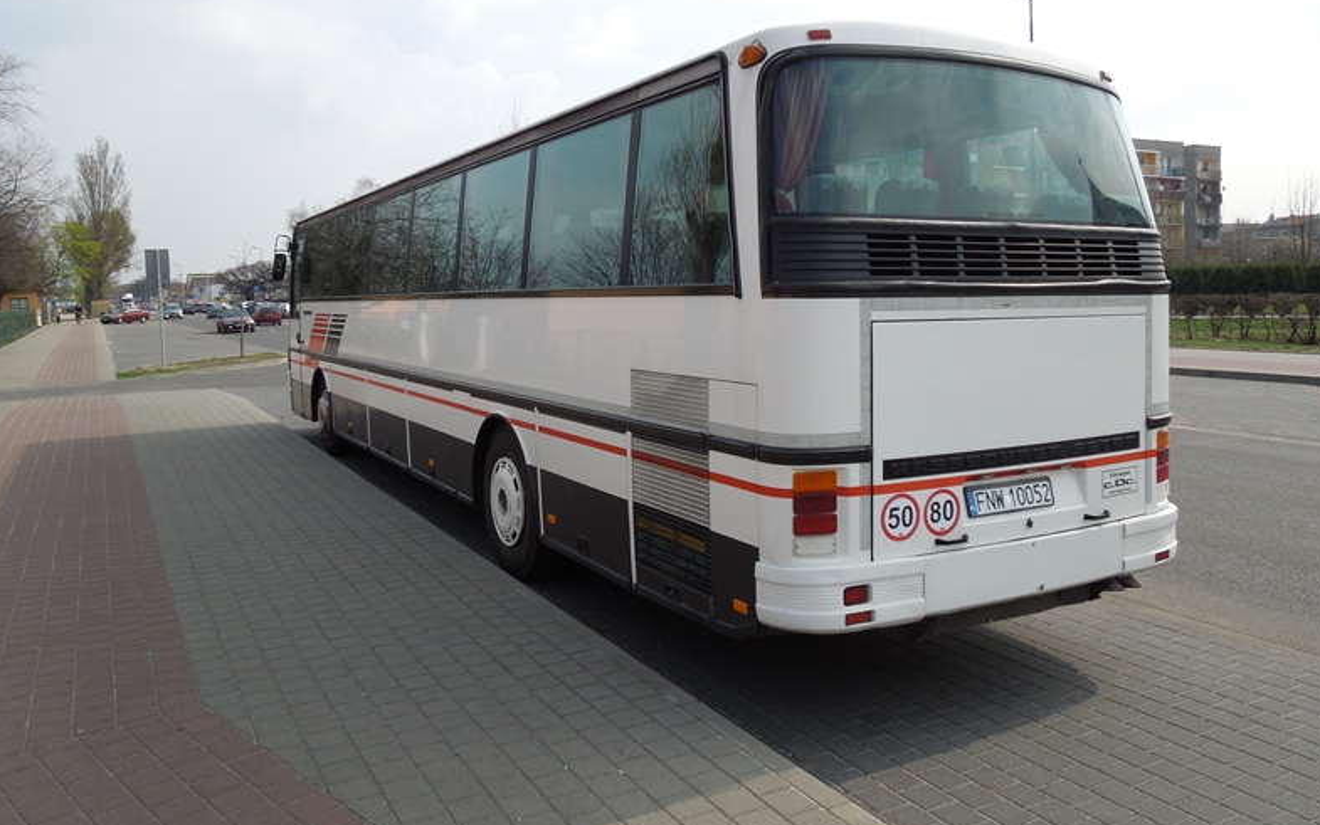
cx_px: 657
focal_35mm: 27
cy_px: 333
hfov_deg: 68.4
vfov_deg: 45.8
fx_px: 972
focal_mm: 4.5
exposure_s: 1/800
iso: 100
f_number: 3.3
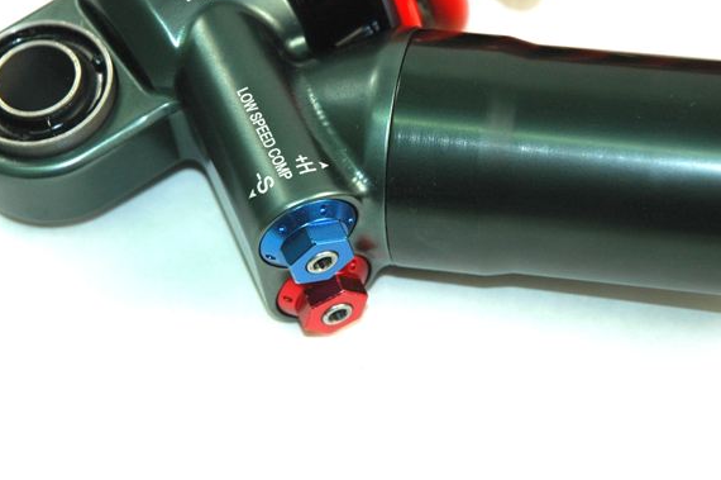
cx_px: 281
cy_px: 190
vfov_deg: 9.6
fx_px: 2861
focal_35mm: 143
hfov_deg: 14.4
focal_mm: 70
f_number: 4.5
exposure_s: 1/320
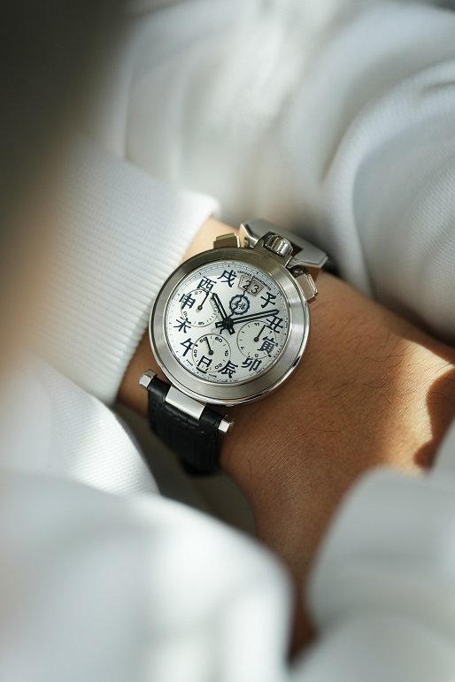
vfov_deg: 19.5
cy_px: 341
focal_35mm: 105
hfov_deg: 13.0
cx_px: 228
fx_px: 1990
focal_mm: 105
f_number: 3.2
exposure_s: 1/250
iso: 500
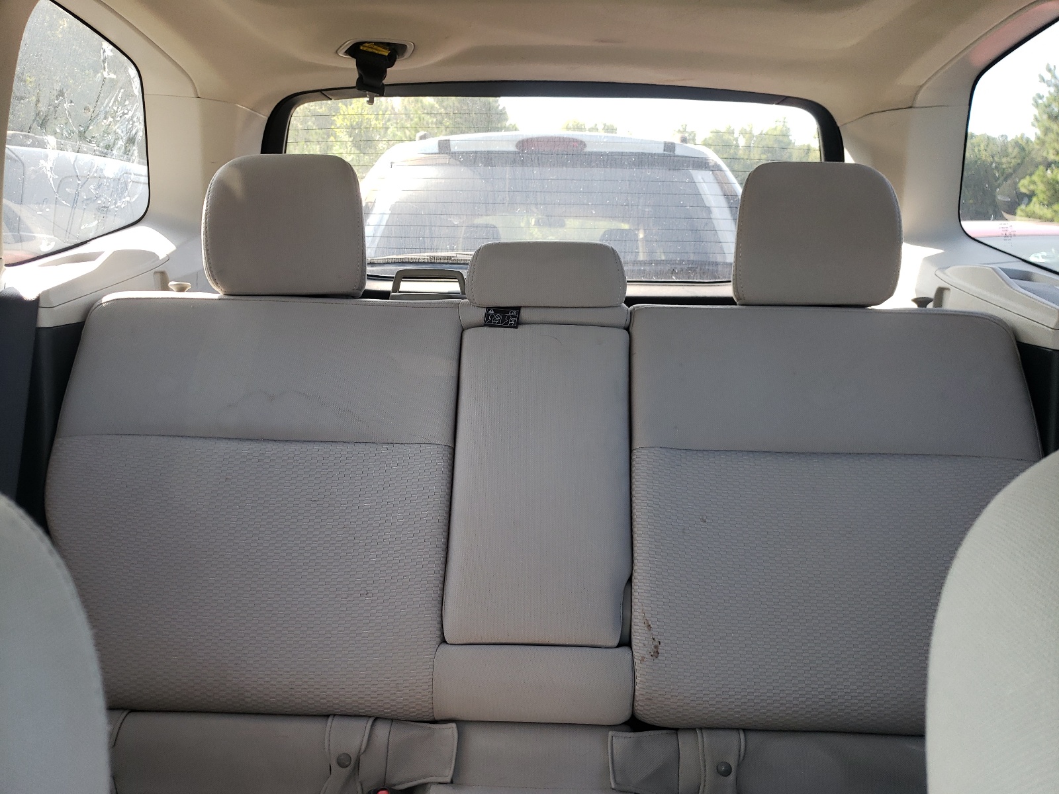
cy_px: 397
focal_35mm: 26
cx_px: 530
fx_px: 795
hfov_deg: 67.3
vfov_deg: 53.1
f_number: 1.5
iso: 72
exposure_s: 1/100
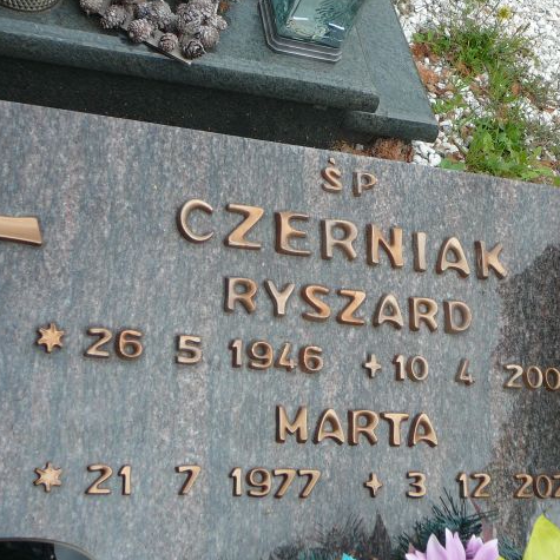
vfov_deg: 30.6
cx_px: 371
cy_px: 278
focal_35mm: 56
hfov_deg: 30.3
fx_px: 1025
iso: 80
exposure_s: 1/500
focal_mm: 7
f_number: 3.3
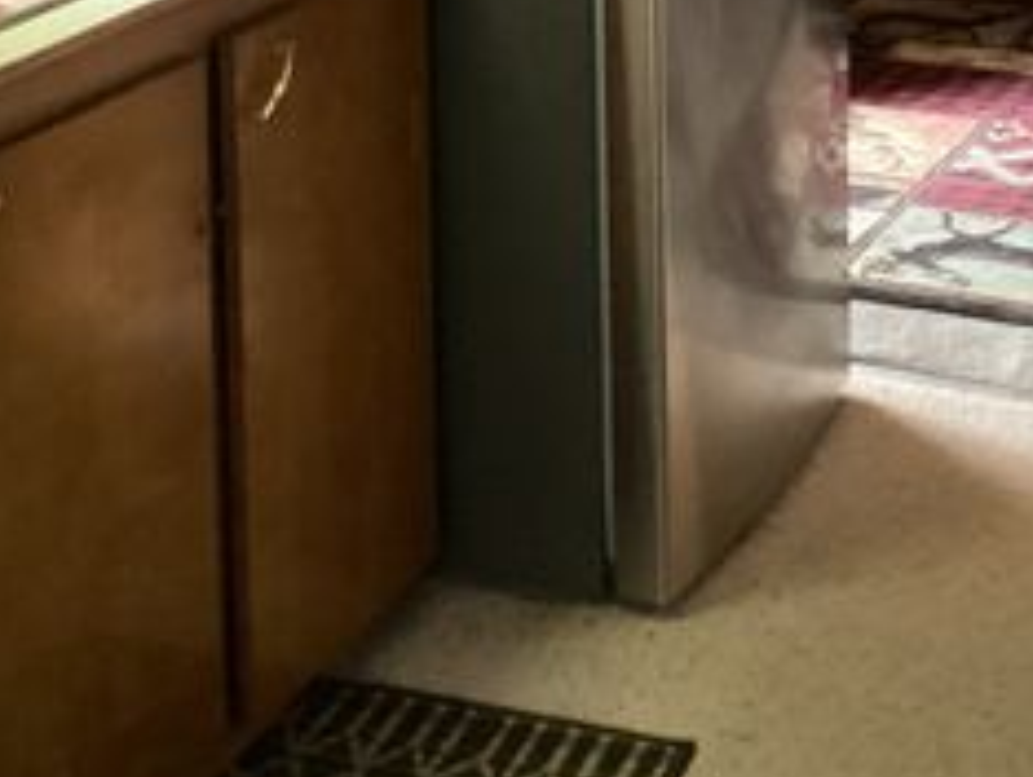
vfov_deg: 16.2
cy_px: -265
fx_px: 2569
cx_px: 640
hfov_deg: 22.7
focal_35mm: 86
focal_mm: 3.3
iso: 320
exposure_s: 1/60
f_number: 2.4
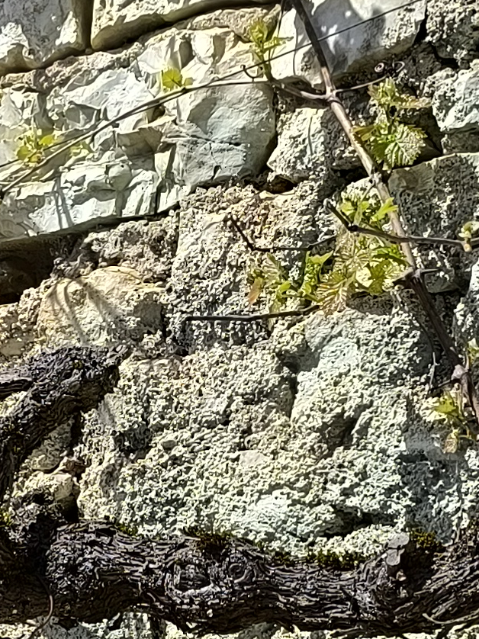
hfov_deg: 11.6
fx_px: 2067
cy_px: 804
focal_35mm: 112
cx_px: -553
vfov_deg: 16.7
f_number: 1.65
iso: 50
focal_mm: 6.14
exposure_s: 1/1051
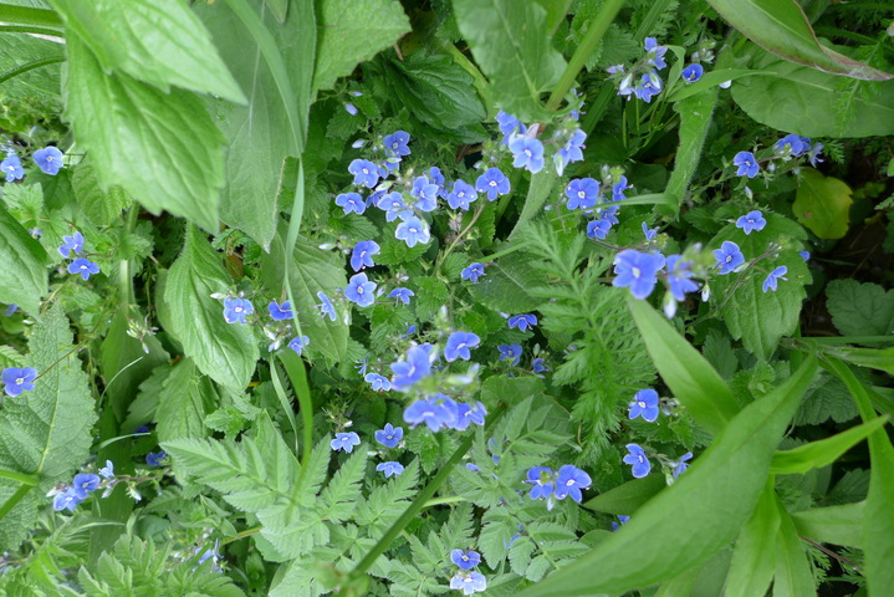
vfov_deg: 53.2
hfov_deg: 73.7
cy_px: 298
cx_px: 447
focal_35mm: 24
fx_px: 596
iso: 160
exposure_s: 1/250
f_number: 2
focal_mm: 4.7
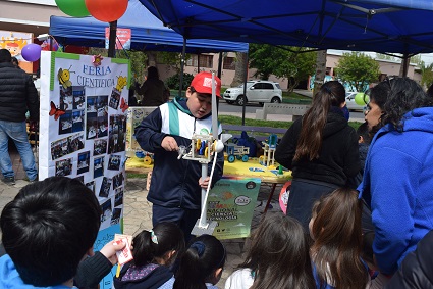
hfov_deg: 57.2
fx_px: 397
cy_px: 144
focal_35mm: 33
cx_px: 216
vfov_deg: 39.9
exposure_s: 1/250
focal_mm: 22
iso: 200
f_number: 8
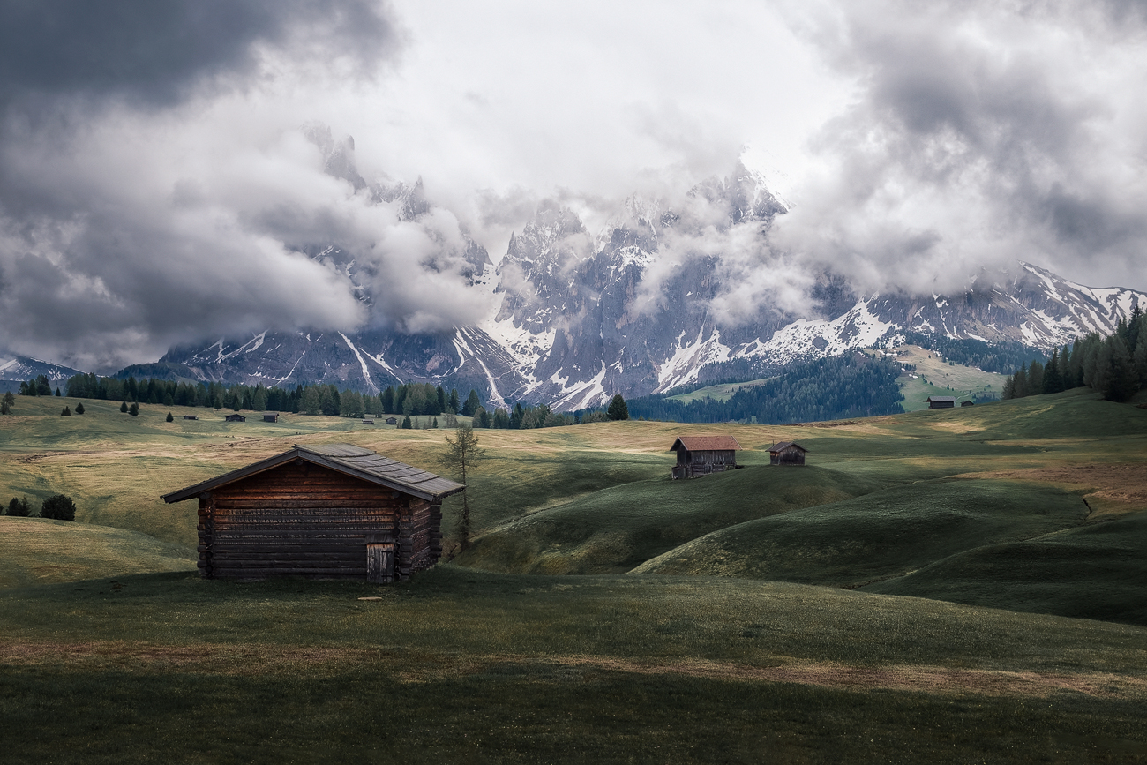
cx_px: 574
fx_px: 1561
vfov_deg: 27.5
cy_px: 382
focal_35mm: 49
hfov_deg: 40.3
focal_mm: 32.9
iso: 200
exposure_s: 1/320
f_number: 8
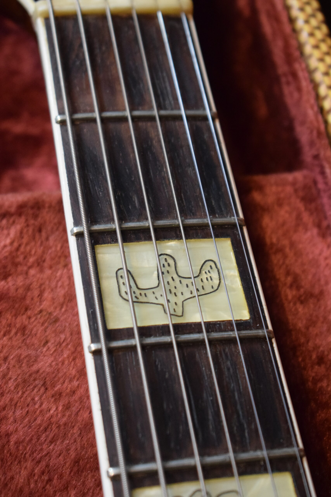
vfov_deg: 24.6
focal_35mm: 82
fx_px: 1138
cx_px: 166
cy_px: 248
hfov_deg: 16.6
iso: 3200
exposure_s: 1/50
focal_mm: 55
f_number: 5.6
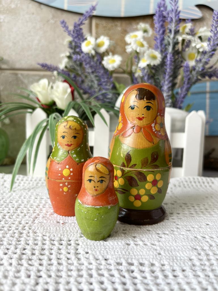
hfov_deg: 54.9
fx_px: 210
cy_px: 146
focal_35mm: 25
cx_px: 109
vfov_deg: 69.4
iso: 32
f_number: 1.6
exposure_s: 1/121
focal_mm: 5.1
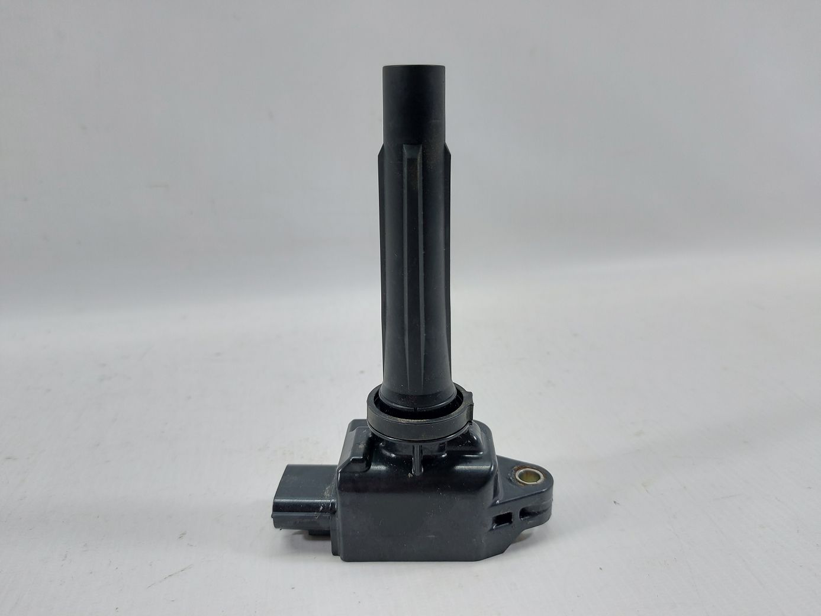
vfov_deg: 56.8
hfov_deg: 71.6
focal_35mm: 24
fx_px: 569
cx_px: 410
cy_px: 308
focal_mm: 5.23
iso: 64
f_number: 1.8
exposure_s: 1/50
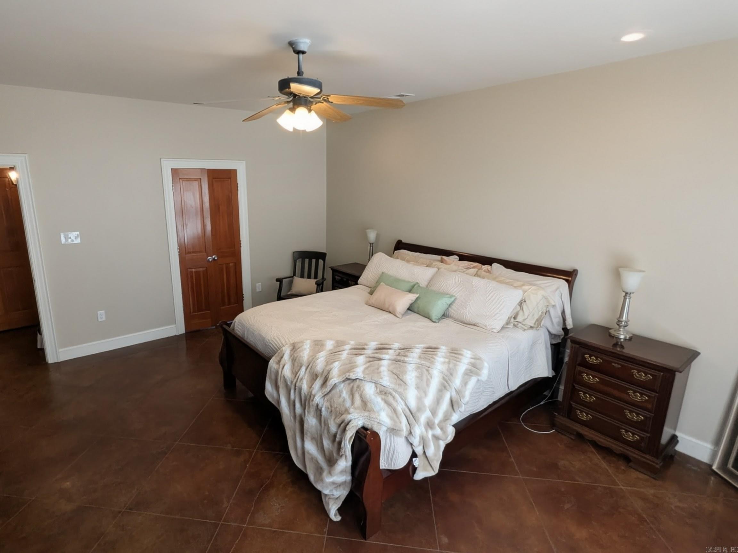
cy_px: 276
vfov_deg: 78.1
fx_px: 341
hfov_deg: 94.5
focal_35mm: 16
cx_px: 369
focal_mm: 2.35
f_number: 2.2
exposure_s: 1/120
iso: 161
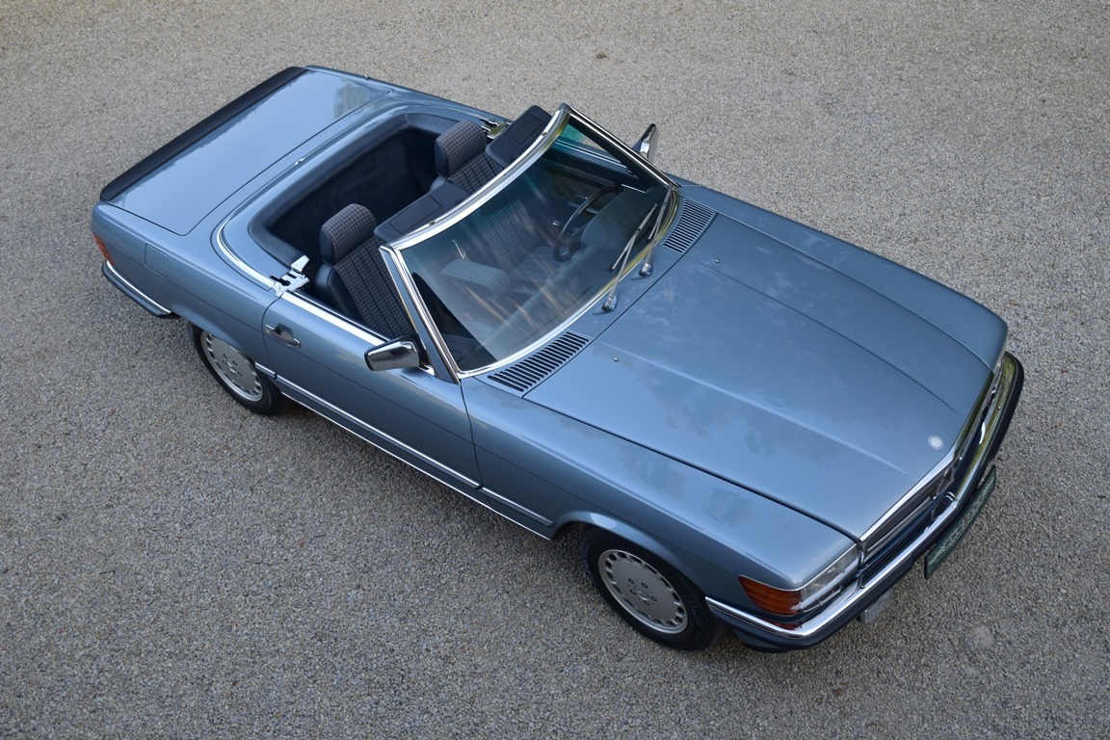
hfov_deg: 49.6
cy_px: 370
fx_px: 1202
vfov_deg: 34.2
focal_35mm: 39
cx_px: 555
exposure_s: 1/125
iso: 220
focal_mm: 26
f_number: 3.8
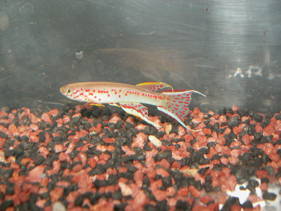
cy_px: 106
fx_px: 503
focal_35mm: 62
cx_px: 140
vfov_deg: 23.7
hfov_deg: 31.2
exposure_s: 1/40
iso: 160
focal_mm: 10.28
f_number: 3.2
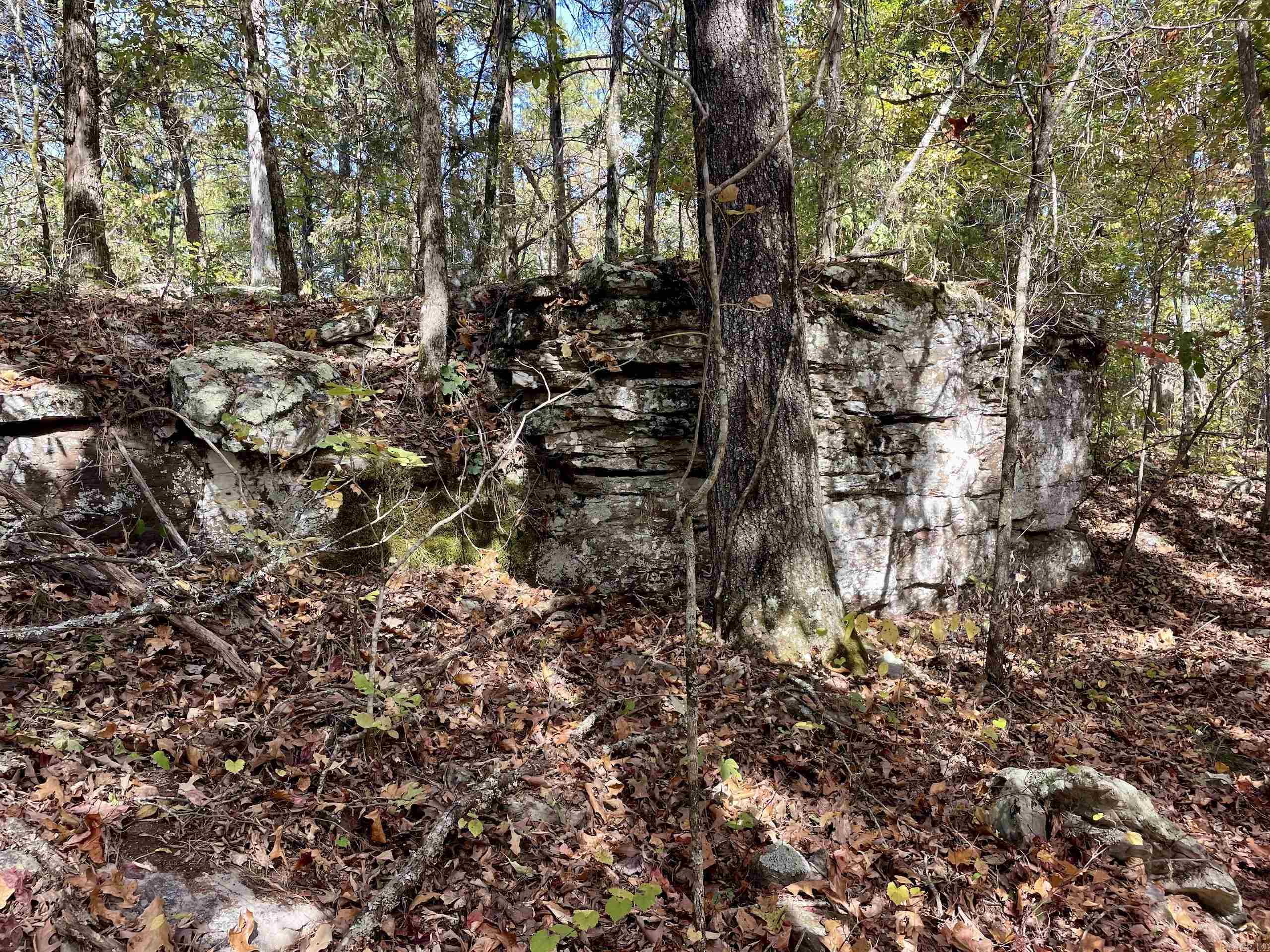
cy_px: 476
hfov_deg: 67.3
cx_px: 635
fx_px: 954
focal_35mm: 26
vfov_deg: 53.1
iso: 32
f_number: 1.6
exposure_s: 1/140
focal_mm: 4.2
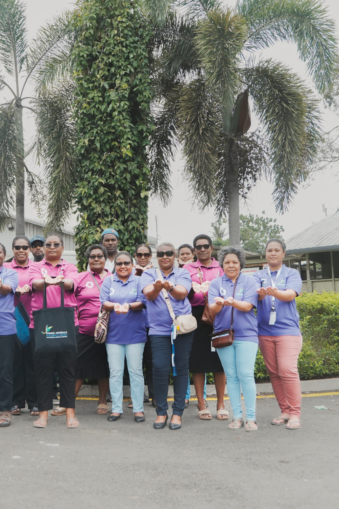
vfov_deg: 39.6
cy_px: 254
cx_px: 98
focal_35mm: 50
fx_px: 706
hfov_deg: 26.7
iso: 500
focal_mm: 22
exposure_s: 1/3200
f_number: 2.8
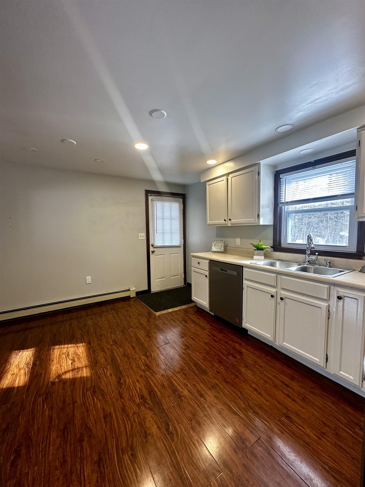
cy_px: 244
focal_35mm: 14
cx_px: 182
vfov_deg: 102.1
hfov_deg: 85.7
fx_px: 197
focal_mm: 2.22
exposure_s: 1/99
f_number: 2.2
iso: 125
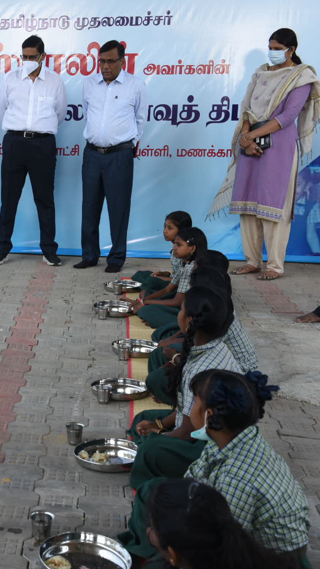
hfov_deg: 18.9
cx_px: -74
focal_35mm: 60
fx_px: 905
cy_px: 284
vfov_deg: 34.9
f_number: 5.6
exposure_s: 1/250
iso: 500
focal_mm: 38
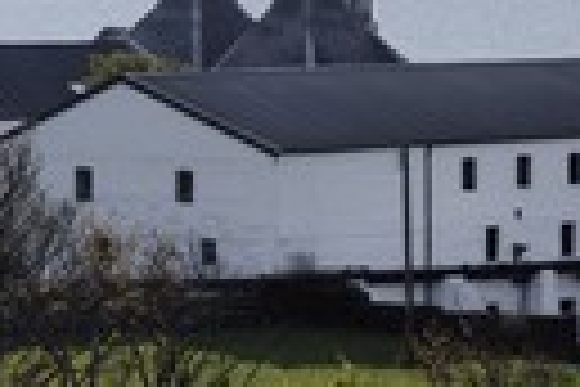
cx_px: 789
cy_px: 90
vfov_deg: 2.8
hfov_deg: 4.2
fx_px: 7862
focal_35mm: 488
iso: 200
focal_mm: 150
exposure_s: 1/320
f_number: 11
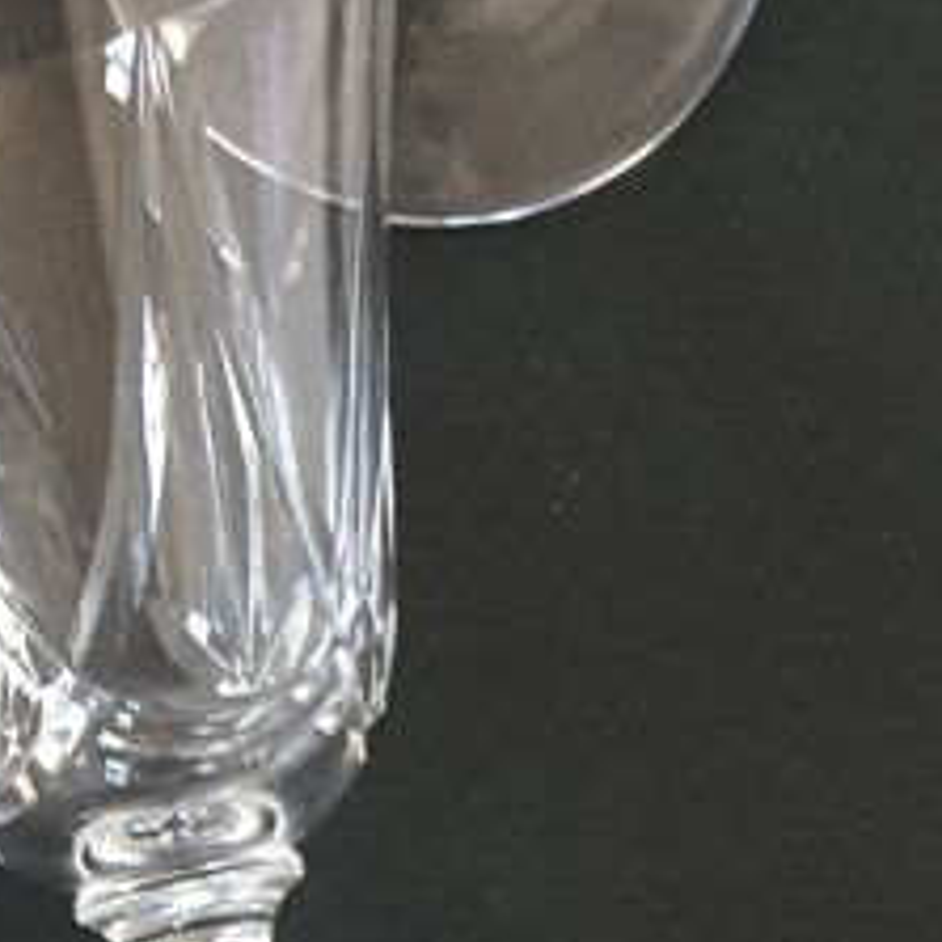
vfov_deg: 17.6
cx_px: 21
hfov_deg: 18.4
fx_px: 2832
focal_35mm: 92
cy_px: 1242
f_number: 2.2
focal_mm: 4.15
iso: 160
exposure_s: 1/33
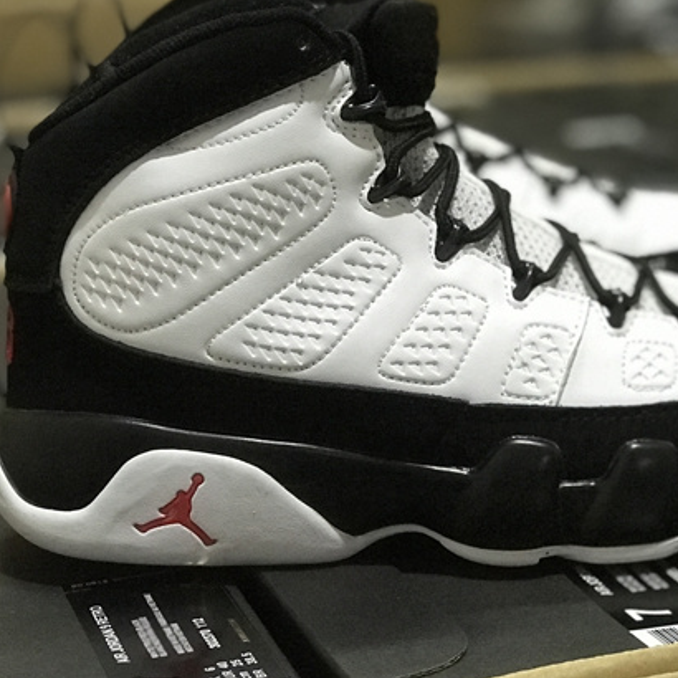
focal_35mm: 91
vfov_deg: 19.1
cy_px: 284
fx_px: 2017
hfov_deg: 19.0
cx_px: 451
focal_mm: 6.6
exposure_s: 1/50
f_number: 2.8
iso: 1000
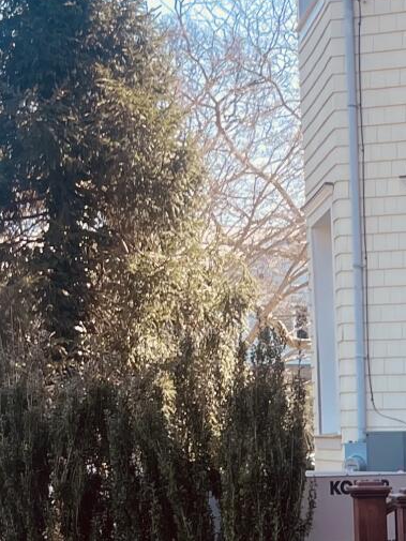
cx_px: 750
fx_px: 1610
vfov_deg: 18.4
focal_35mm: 103
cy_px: 593
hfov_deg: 12.9
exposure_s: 1/477
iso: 32
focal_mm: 4.2
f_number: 1.6
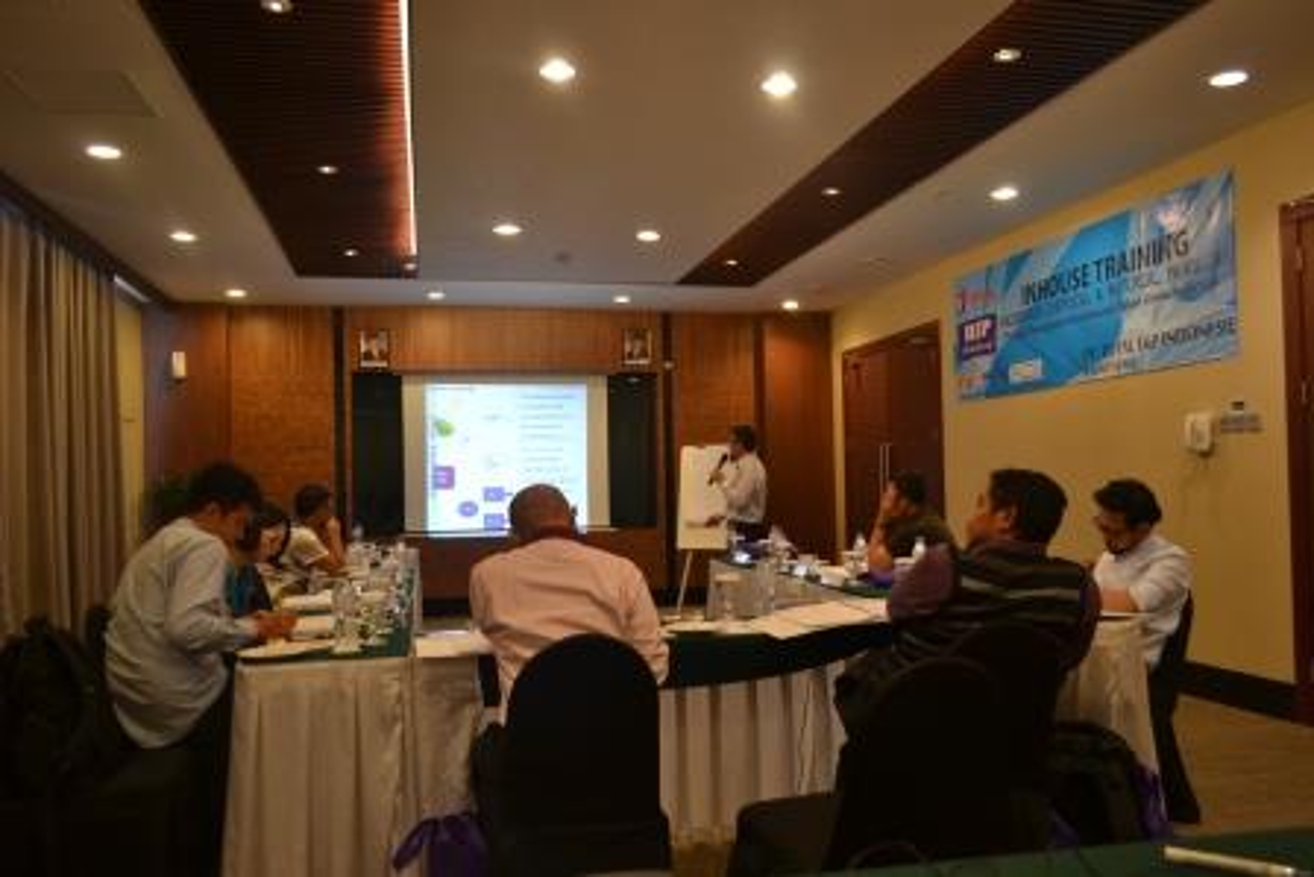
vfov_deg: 48.0
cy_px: 438
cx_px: 657
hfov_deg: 67.4
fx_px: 986
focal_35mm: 27
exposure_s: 1/20
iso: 400
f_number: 3.5
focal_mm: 18
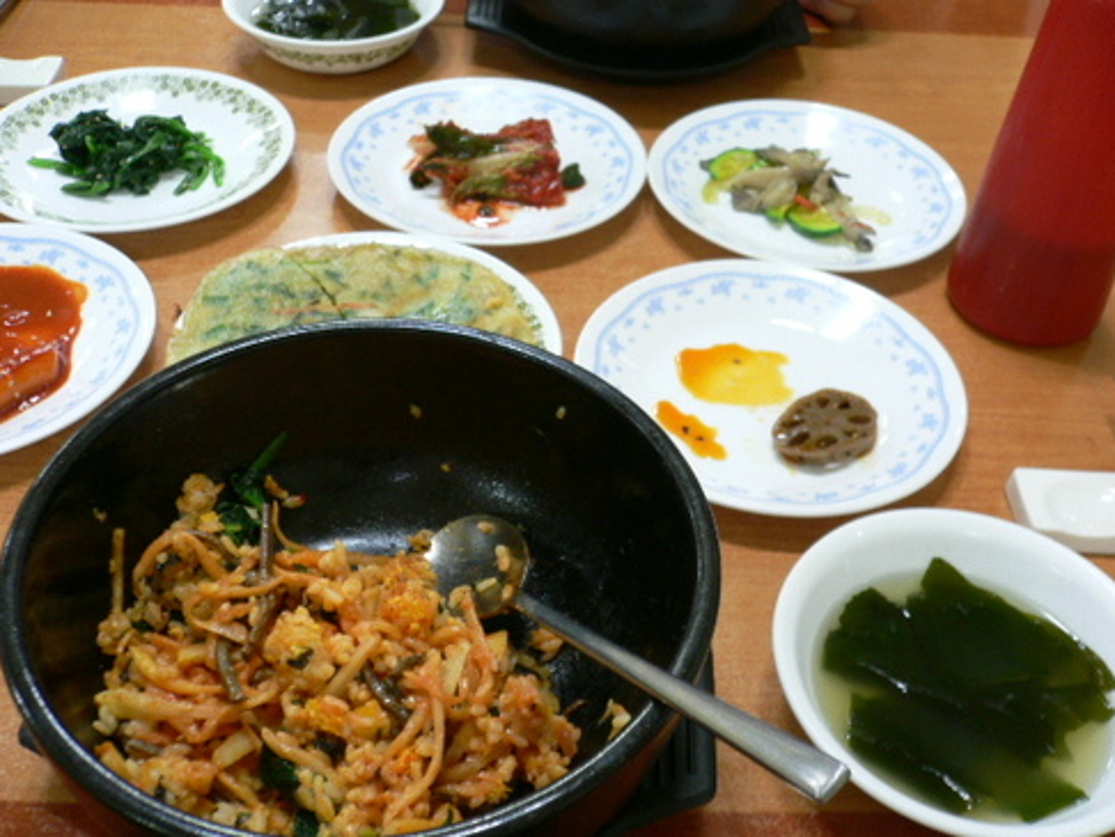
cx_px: 571
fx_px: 1160
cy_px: 418
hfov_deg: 51.3
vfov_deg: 39.7
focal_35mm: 36
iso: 100
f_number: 2.8
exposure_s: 1/8
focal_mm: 5.8
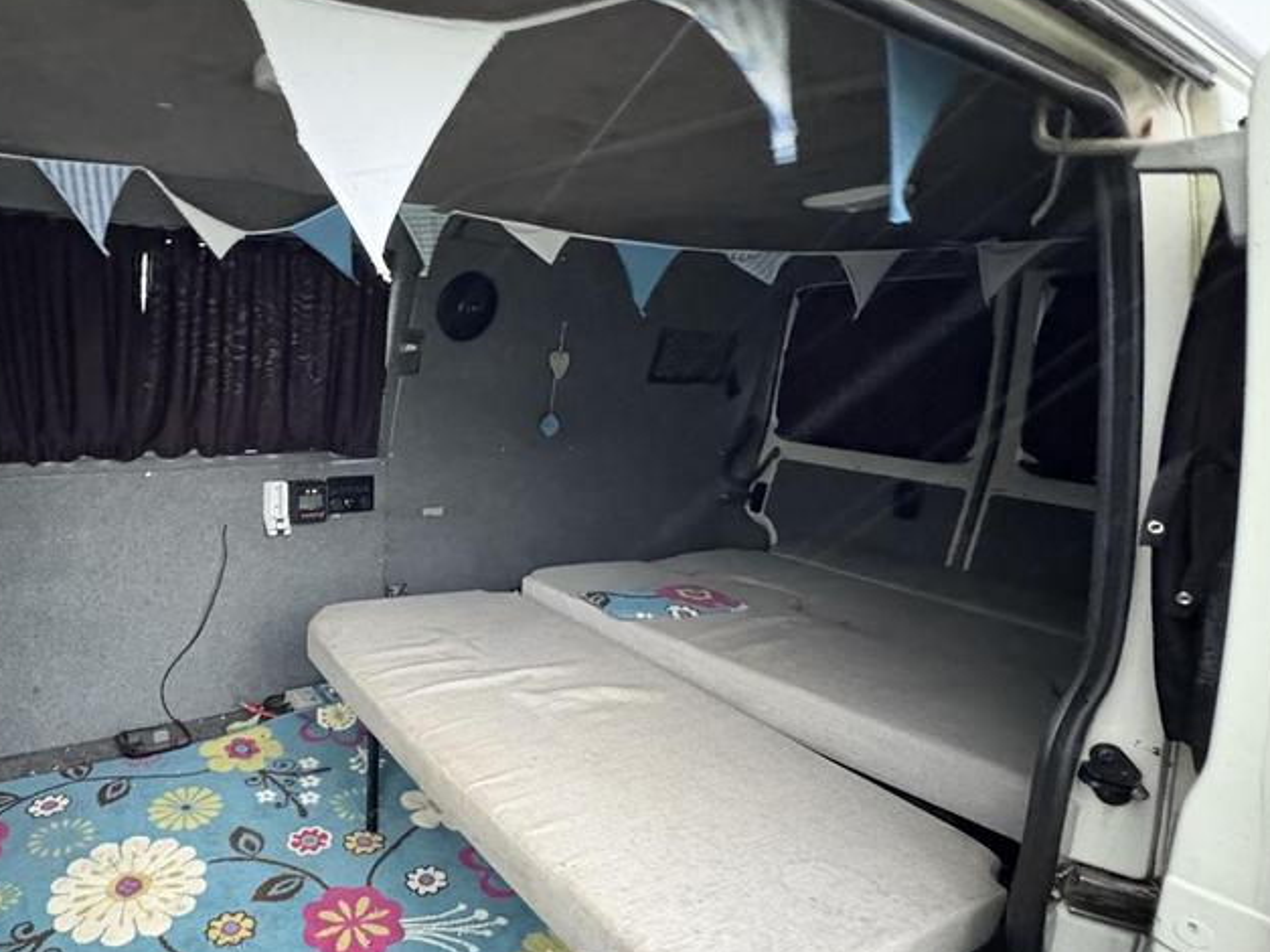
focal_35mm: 20
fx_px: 734
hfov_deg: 78.2
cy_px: 557
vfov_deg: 65.5
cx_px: 391
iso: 1000
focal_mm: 2.22
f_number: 2.2
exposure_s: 1/36
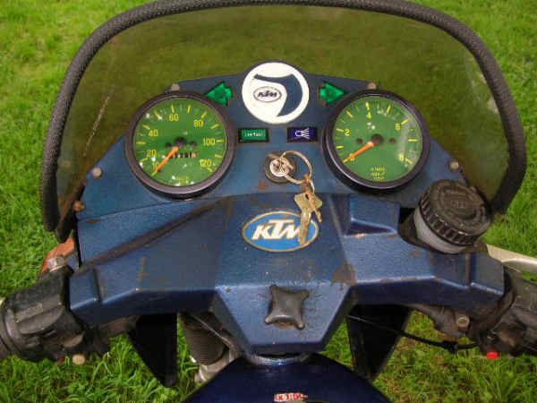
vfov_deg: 40.7
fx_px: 543
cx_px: 268
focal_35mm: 35
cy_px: 202
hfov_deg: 52.6
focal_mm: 5.8
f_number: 2.8
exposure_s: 1/30
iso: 50
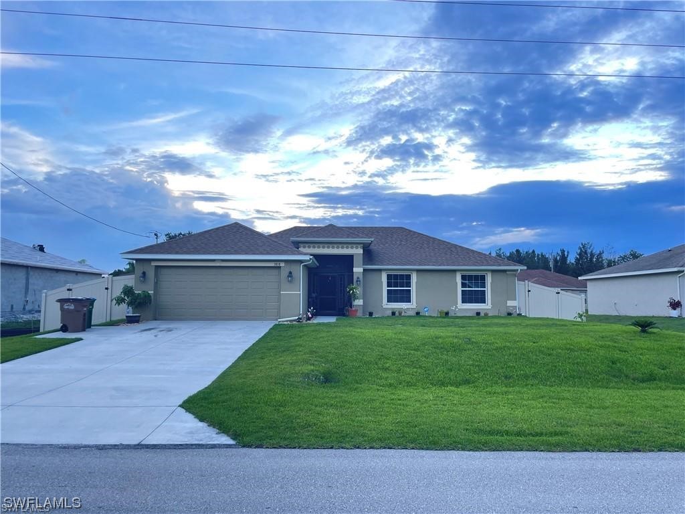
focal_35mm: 26
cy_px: 257
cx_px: 342
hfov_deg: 67.3
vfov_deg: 53.1
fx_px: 515
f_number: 1.6
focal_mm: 4.2
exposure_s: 1/121
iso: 50
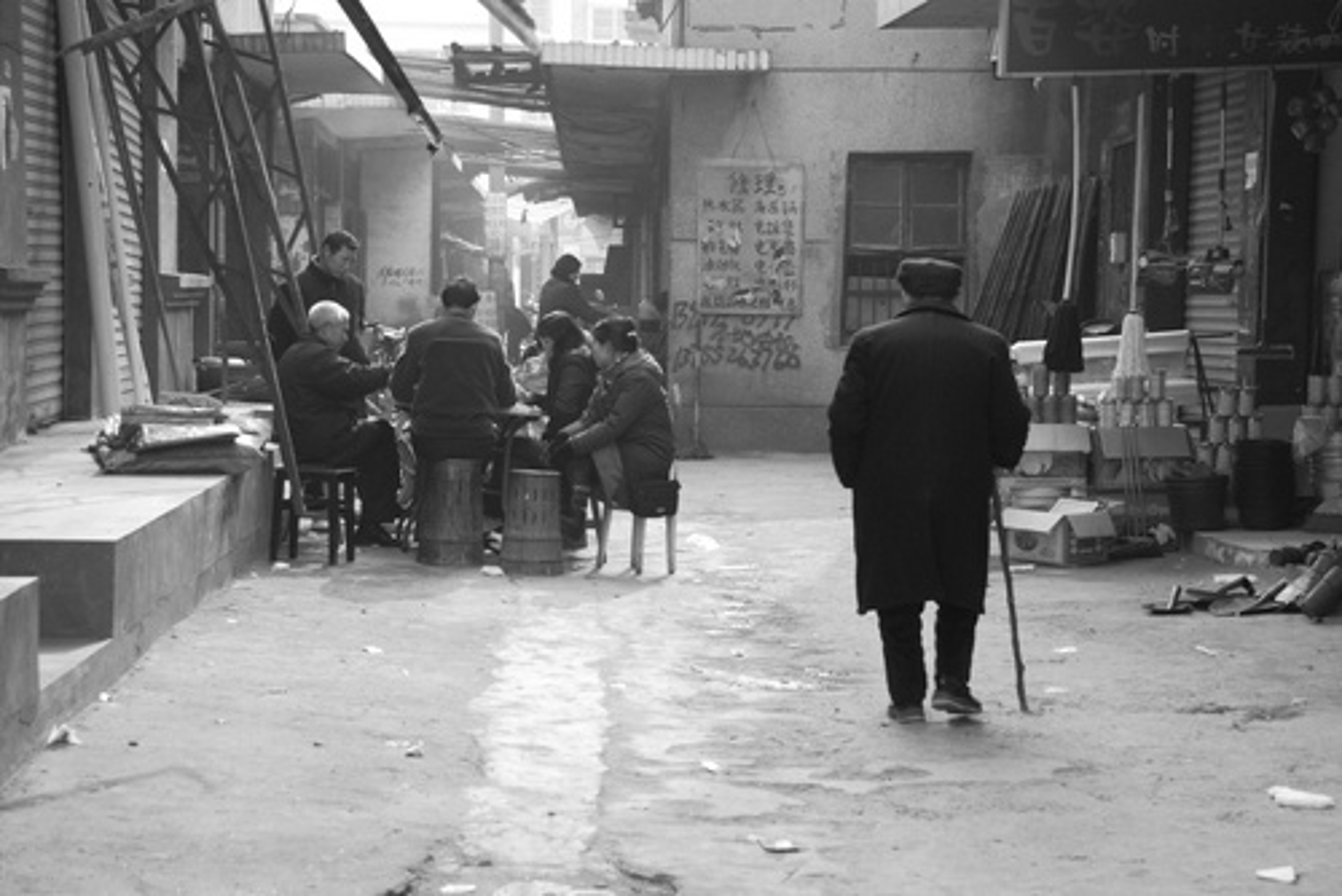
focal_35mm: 87
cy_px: 448
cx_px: 671
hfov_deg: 23.4
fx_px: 3245
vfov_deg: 15.7
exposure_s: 1/160
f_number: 5.3
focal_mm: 58
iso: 400
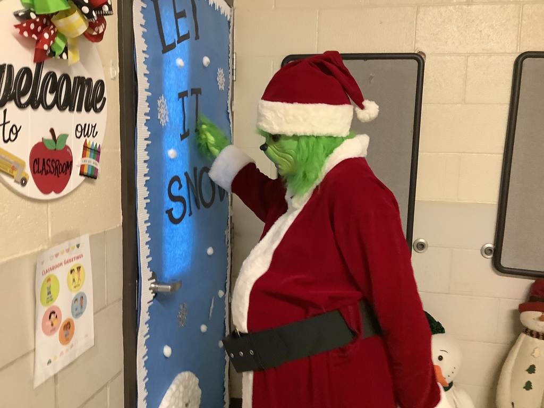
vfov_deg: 45.4
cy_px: 204
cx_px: 272
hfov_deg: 58.4
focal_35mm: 31
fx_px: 487
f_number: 2.4
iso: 320
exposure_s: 1/50
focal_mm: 3.3
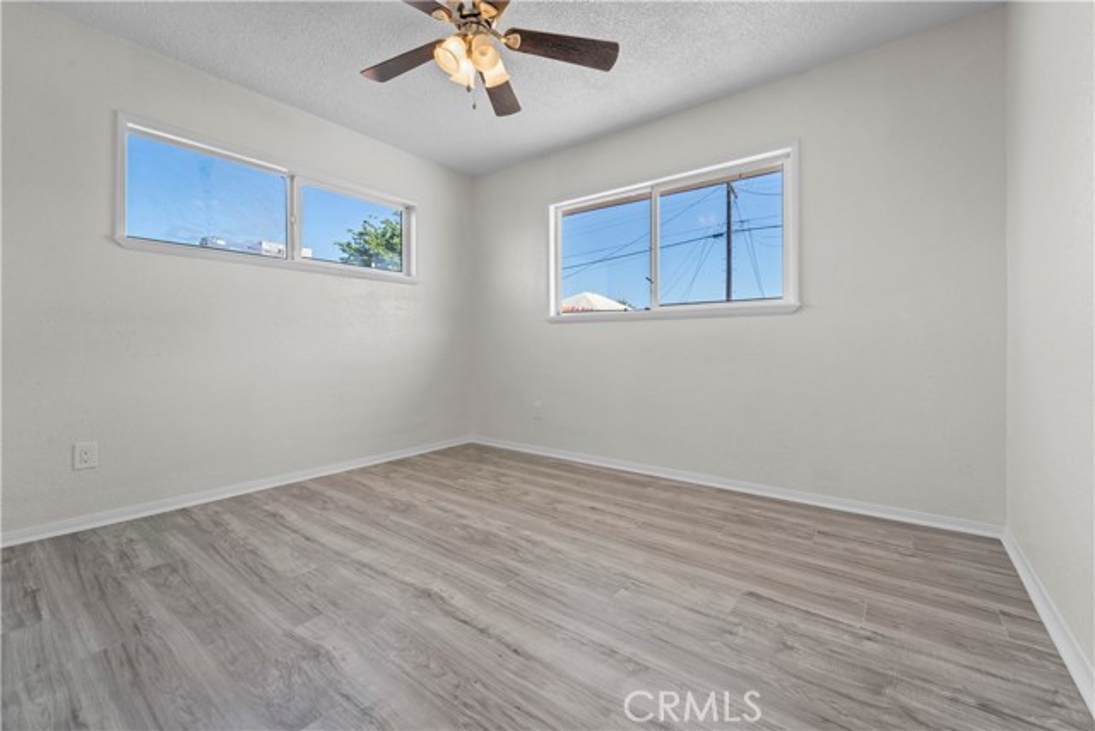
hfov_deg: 104.2
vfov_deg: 81.2
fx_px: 426
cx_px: 548
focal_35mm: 14
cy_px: 366
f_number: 9
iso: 1000
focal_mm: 14
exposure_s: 1/50
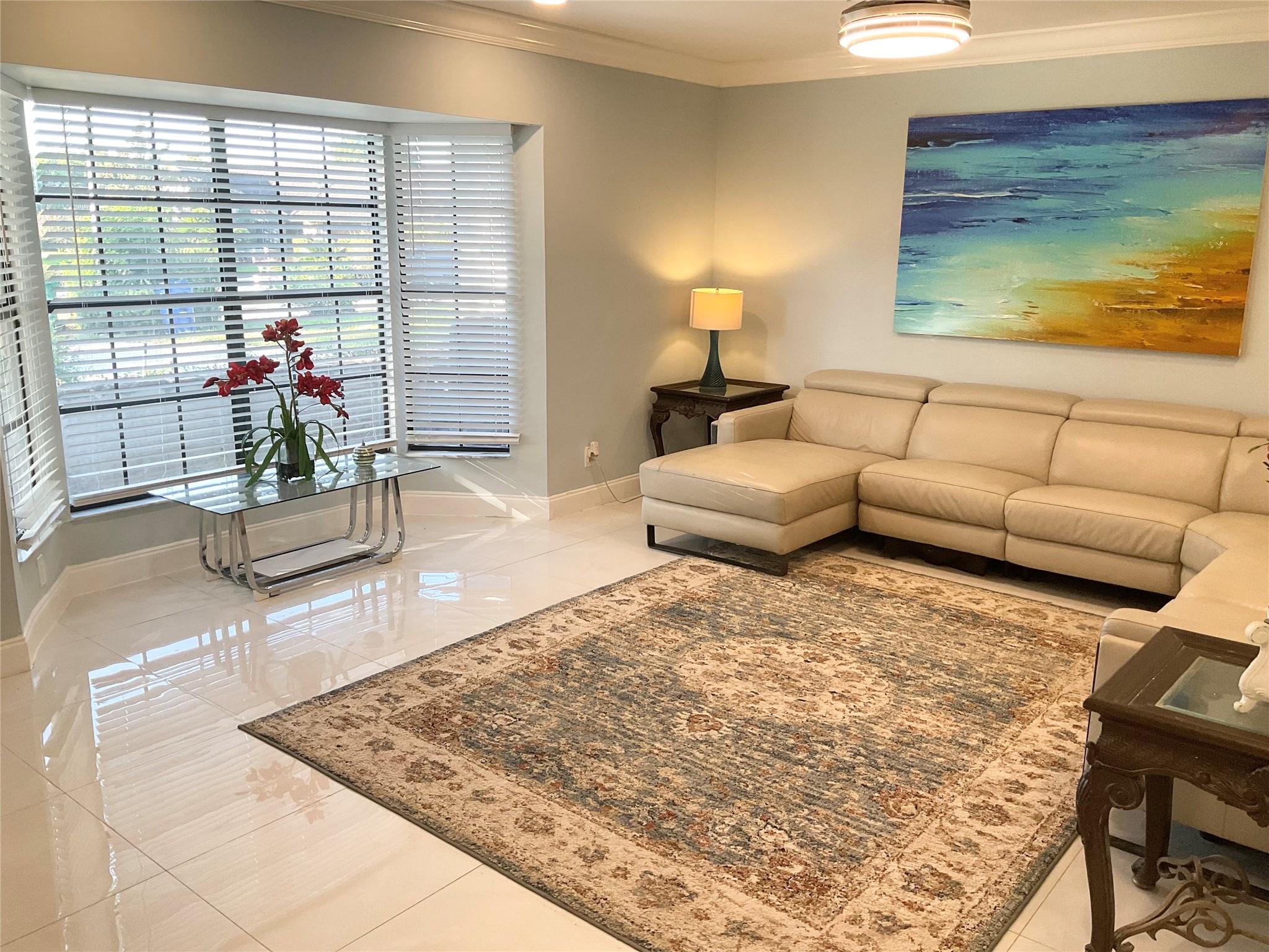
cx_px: 634
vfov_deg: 48.2
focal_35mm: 29
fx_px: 1063
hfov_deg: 61.7
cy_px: 476
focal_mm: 3
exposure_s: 1/60
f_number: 1.8
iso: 64
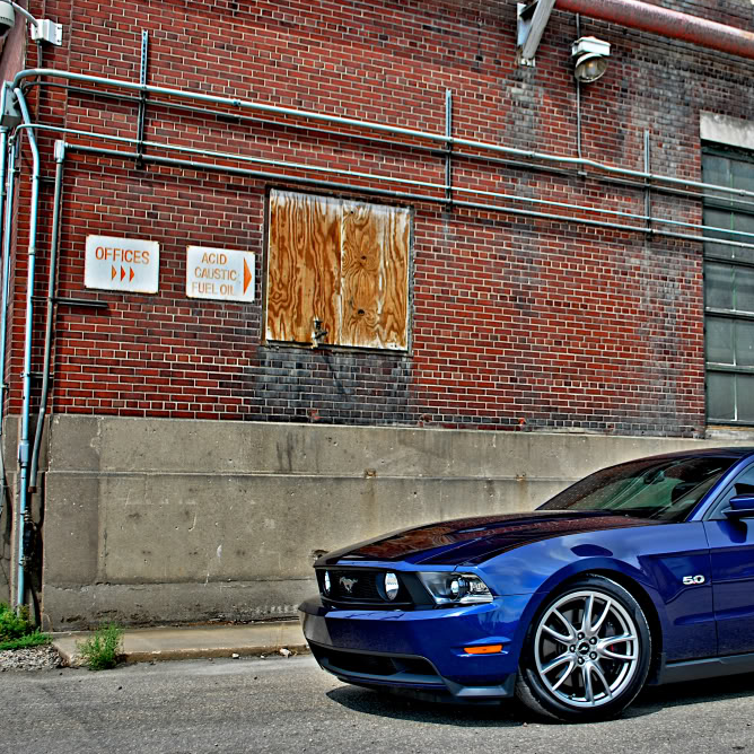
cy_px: 384
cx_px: 504
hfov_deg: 38.7
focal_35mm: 43
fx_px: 1060
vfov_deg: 39.2
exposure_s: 1/60
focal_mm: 22
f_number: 5
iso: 100
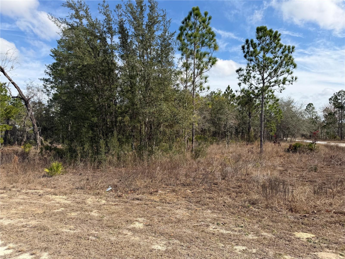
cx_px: 172
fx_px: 239
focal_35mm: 24
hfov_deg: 71.6
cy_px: 130
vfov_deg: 56.8
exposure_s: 1/4405
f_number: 1.78
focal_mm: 6.76
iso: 80
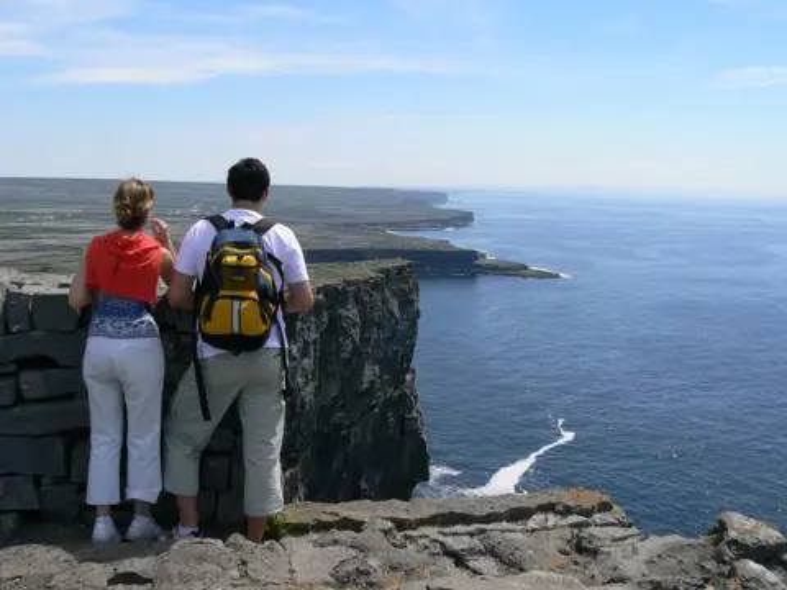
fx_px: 818
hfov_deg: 51.4
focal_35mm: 36
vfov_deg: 39.7
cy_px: 295
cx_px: 394
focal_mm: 6
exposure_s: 1/500
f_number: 7.1
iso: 80
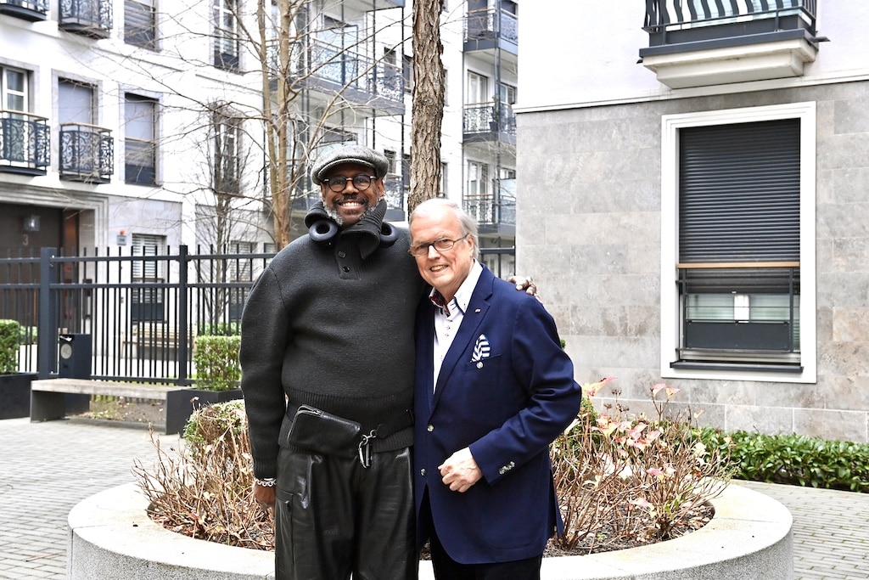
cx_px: 434
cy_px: 290
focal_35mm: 48
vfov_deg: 28.1
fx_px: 1159
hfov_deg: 41.1
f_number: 6.3
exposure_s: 1/100
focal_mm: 48
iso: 2500
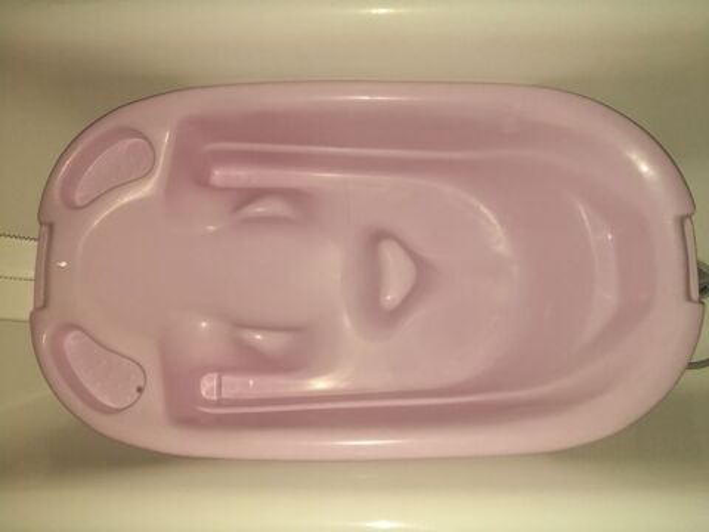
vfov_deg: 51.4
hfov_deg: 65.3
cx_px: 354
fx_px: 553
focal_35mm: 27
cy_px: 266
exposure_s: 1/33.3
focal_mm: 4.5
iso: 250
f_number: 2.2
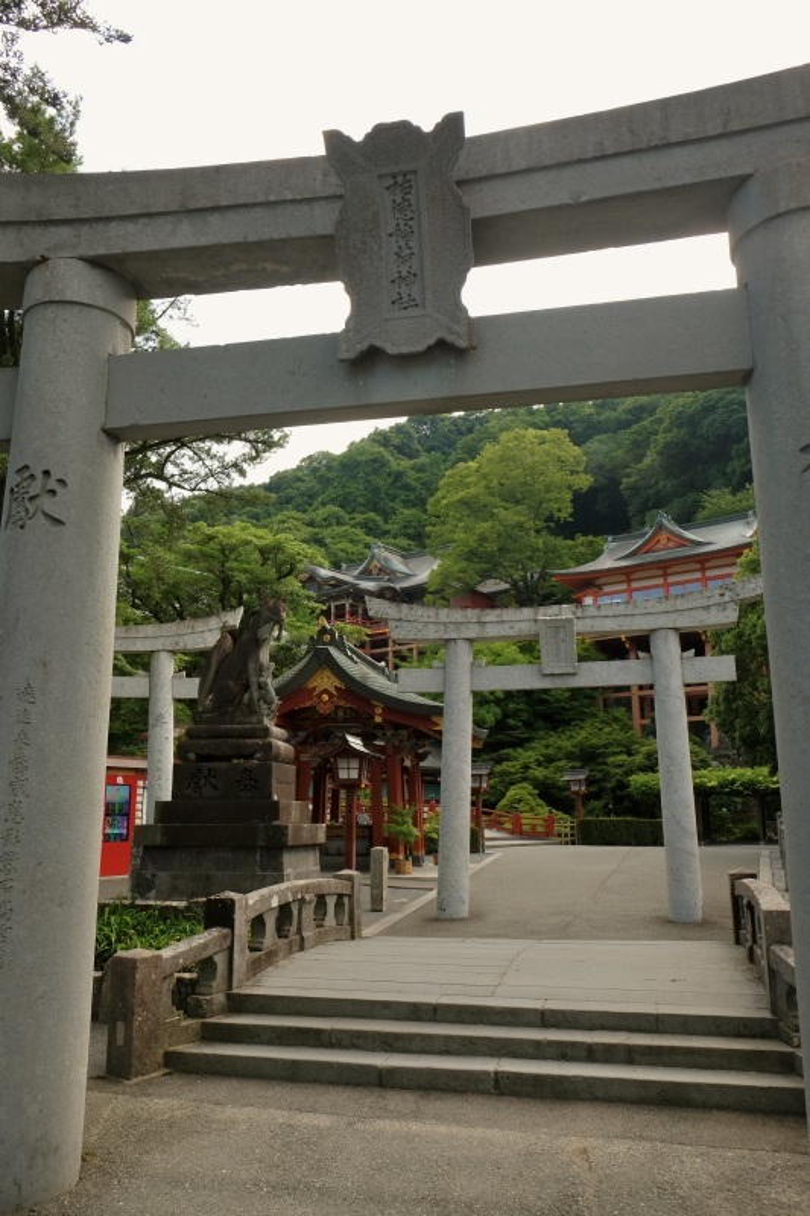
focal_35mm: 27
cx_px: 405
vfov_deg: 67.4
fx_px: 912
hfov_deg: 47.9
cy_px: 608
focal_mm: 18
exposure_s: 1/52
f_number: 8
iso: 500
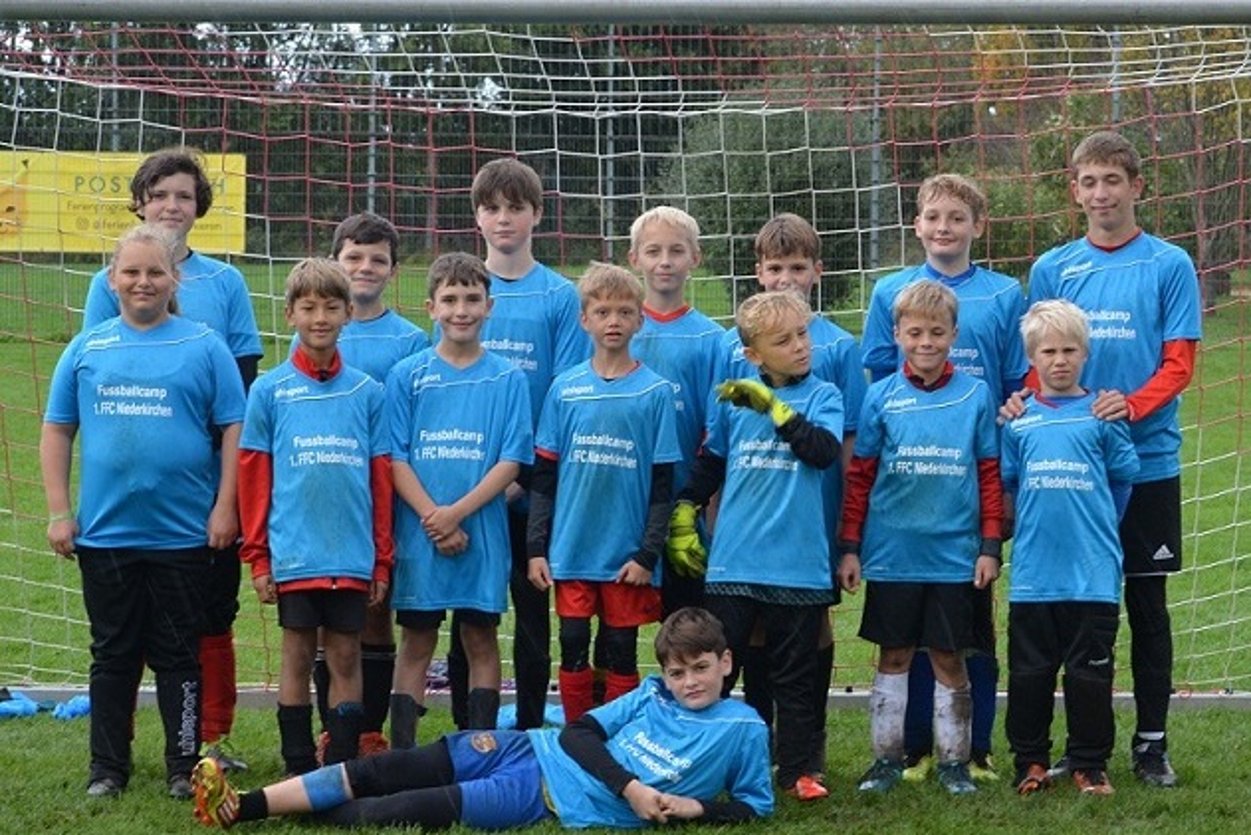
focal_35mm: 93
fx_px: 3232
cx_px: 626
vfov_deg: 14.7
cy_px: 418
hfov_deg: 21.9
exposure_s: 1/125
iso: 320
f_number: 8
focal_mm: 62
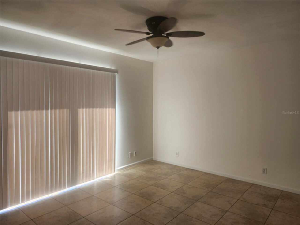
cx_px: 150
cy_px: 112
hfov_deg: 73.9
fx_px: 199
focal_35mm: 23
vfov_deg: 58.9
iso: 100
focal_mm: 5.54
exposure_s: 1/180
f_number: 1.8
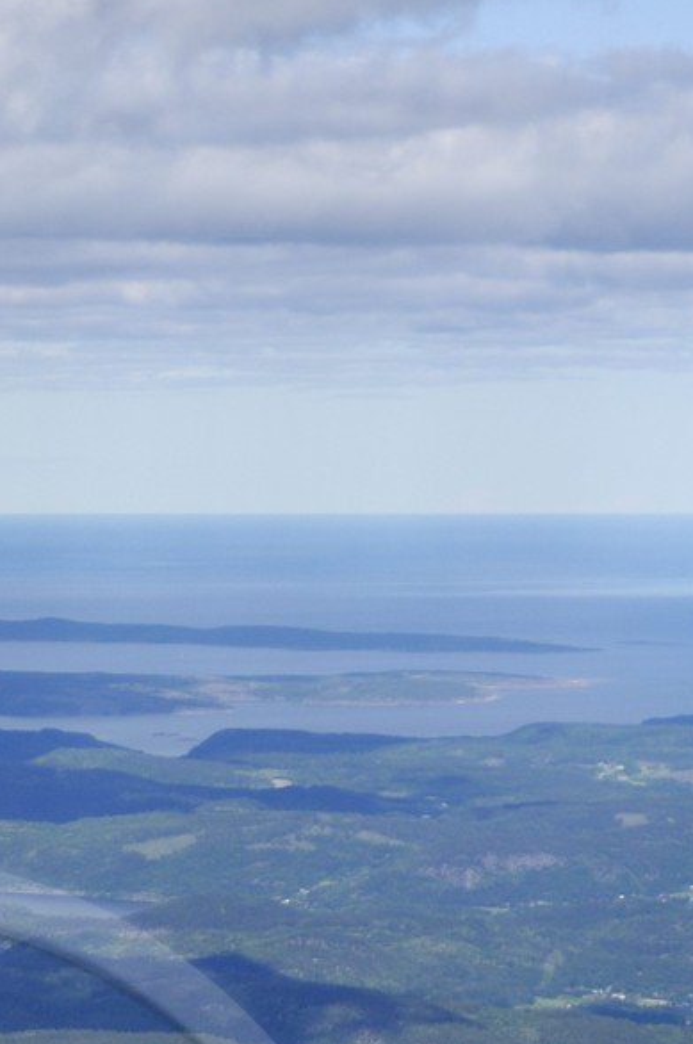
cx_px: -139
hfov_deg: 6.4
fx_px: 6168
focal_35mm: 213
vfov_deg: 9.5
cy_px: 1407
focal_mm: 52
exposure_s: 1/3000
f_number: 2.8
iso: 100
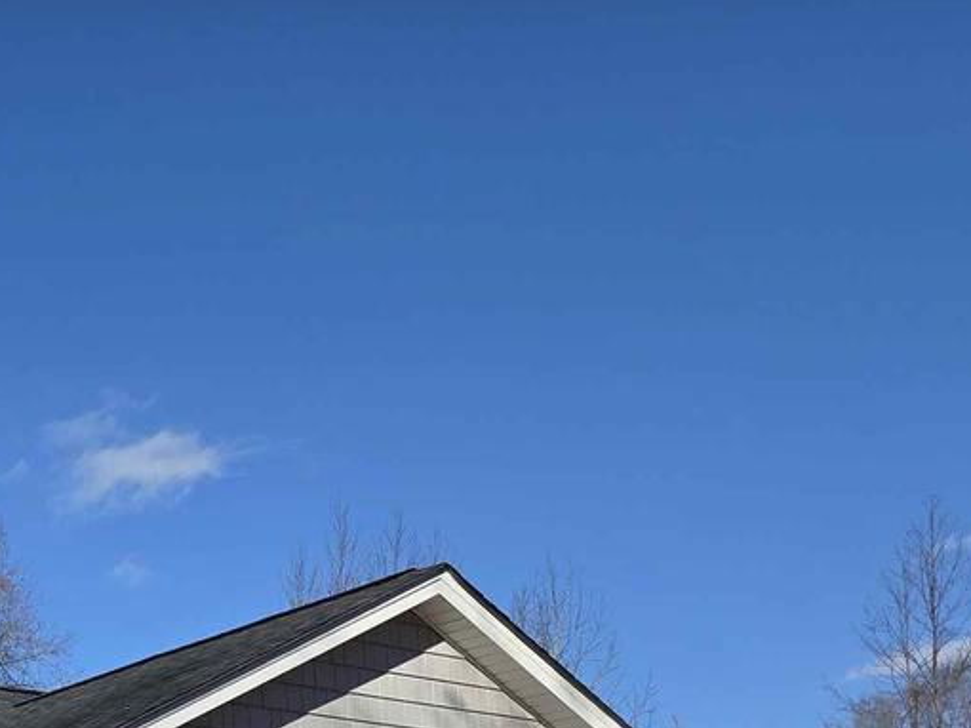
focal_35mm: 65
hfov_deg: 27.3
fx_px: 1822
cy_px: 980
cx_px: -99
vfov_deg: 20.4
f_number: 1.8
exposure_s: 1/5862
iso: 80
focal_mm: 5.4
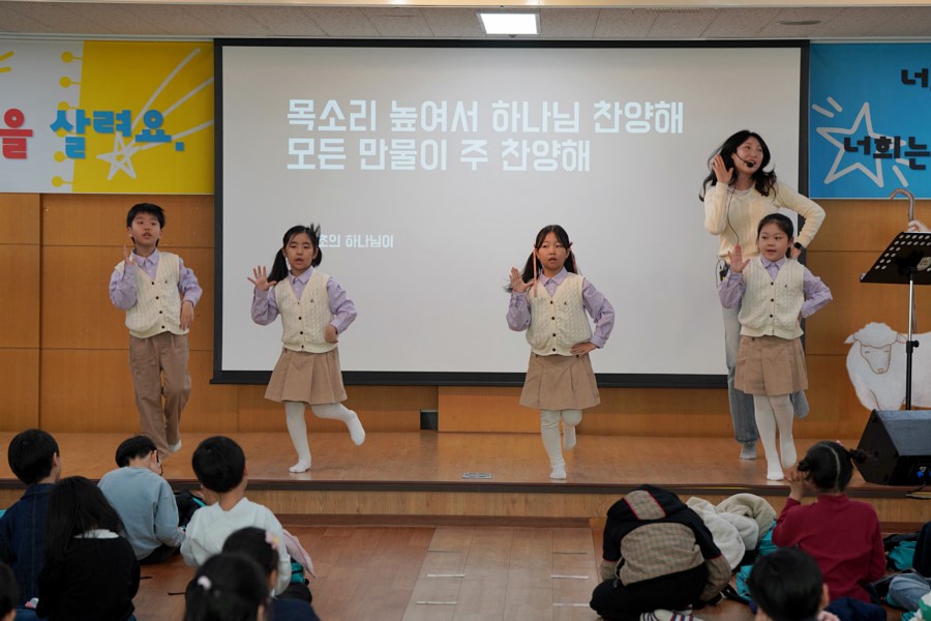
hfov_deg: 22.4
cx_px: 466
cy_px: 310
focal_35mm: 91
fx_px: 2353
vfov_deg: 15.0
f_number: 4
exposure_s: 1/160
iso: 500
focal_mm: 91
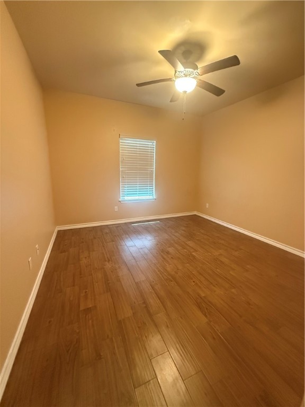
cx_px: 152
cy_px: 204
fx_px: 164
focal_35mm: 14
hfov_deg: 85.7
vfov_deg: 102.1
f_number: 2.2
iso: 1250
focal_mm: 2.22
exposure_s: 1/60
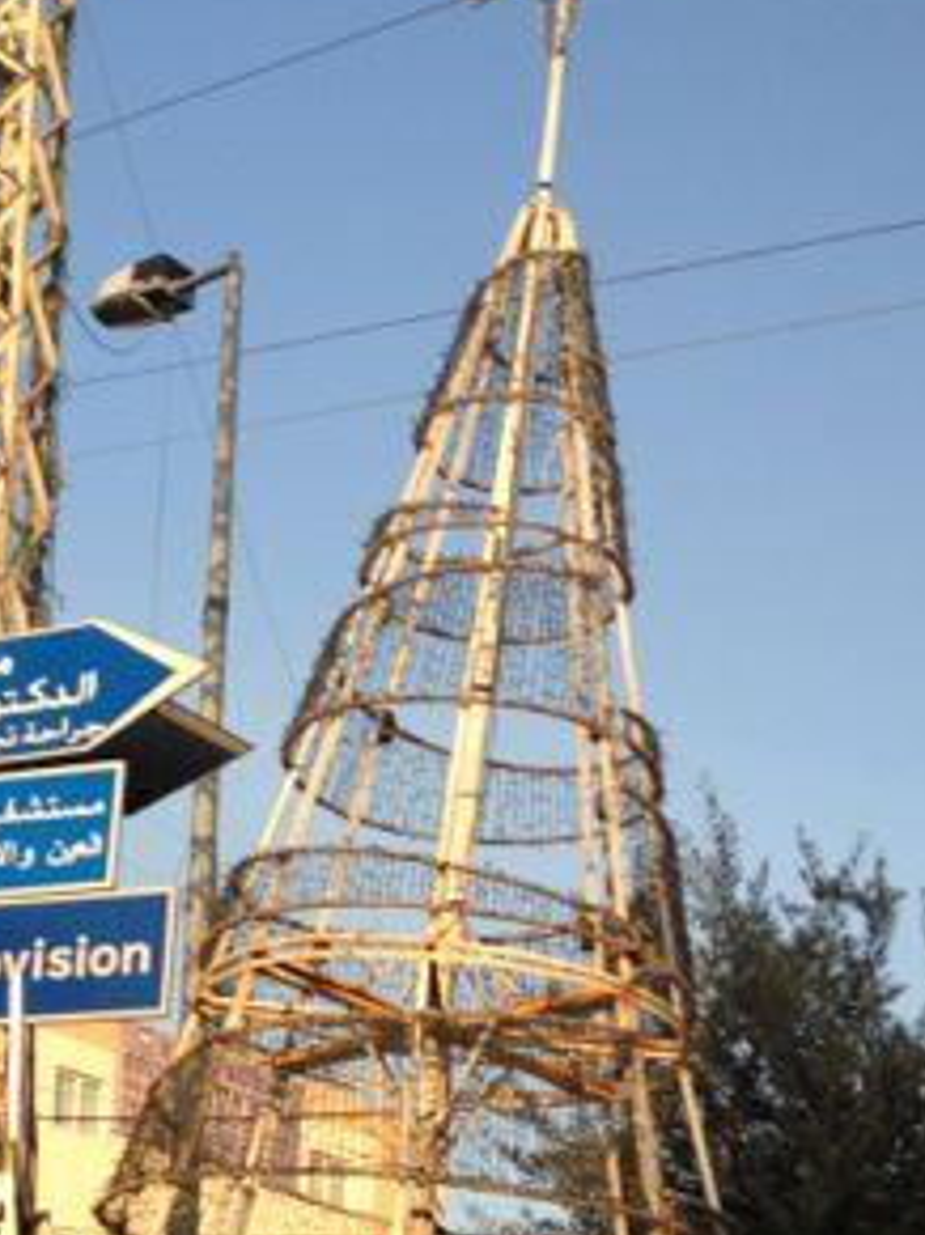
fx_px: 2745
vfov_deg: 24.7
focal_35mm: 77
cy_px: 1091
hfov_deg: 18.9
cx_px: 144
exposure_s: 1/642
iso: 50
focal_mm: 4.28
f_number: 2.4
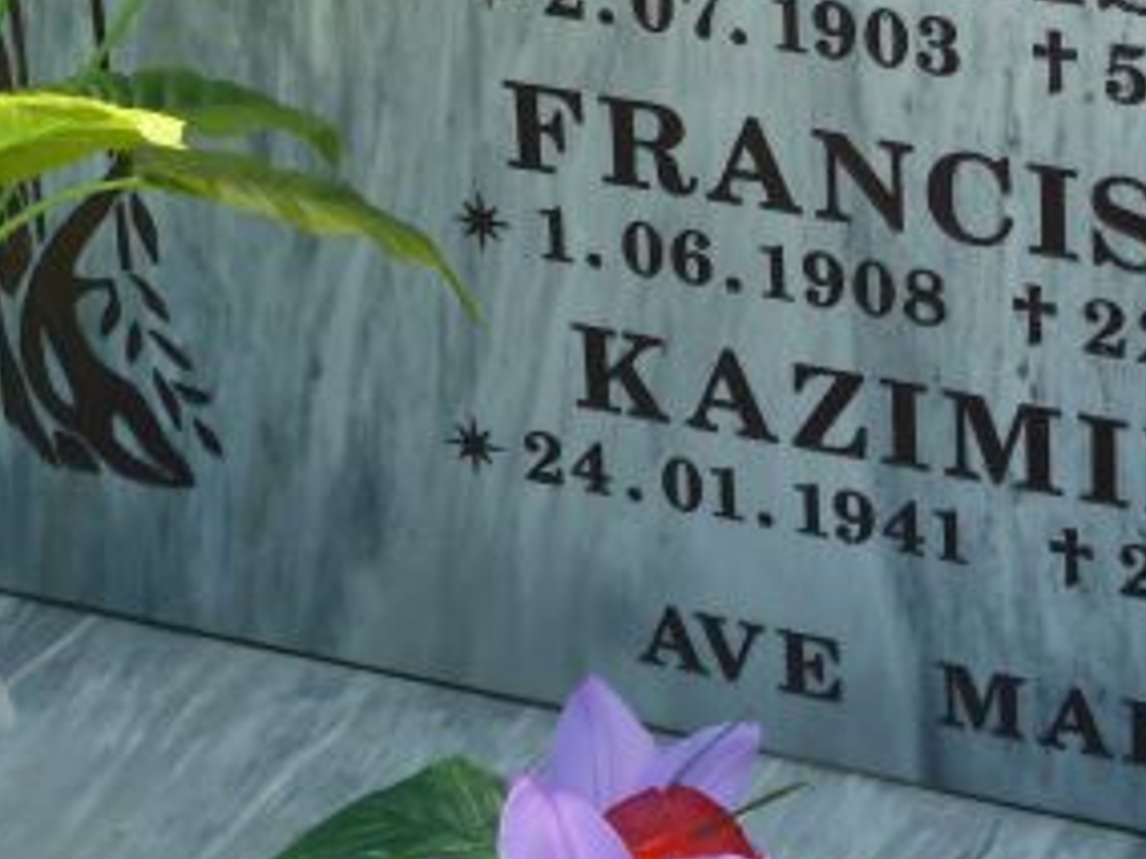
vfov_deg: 10.4
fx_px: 4701
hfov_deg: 13.8
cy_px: 77
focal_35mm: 142
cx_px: 1009
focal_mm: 10.3
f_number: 4
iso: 80
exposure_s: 1/125
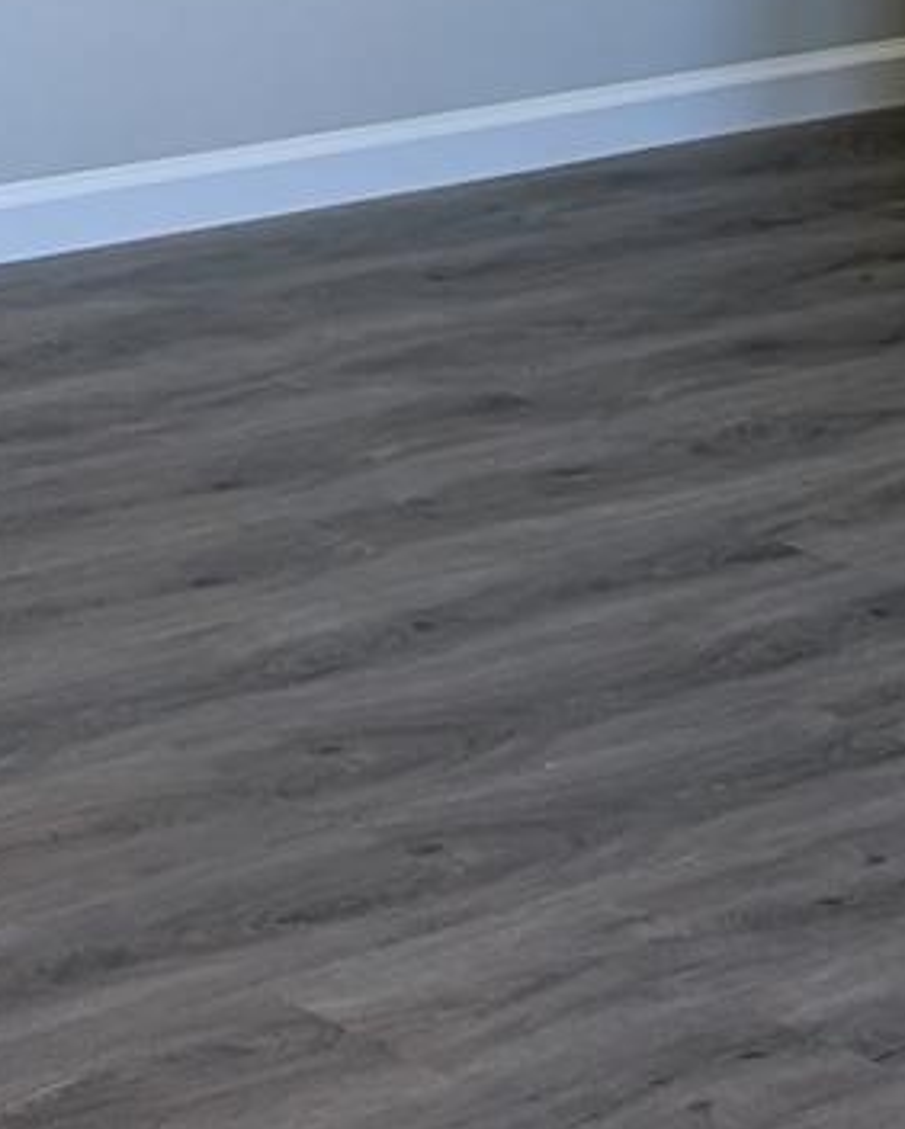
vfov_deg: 13.6
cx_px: -1059
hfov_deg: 10.2
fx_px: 4549
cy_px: -404
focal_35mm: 136
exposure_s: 1/334
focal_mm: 6.9
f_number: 1.68
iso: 27
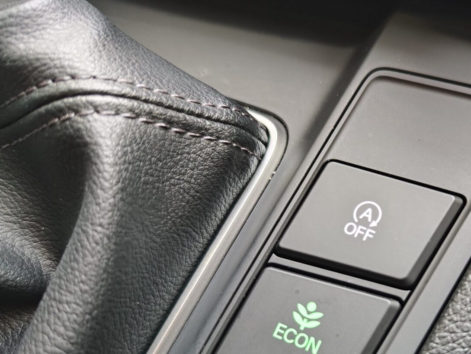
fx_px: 517
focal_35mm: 38
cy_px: 244
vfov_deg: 37.2
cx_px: 372
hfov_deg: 46.6
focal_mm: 7.01
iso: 4071
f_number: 1.69
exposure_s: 1/20
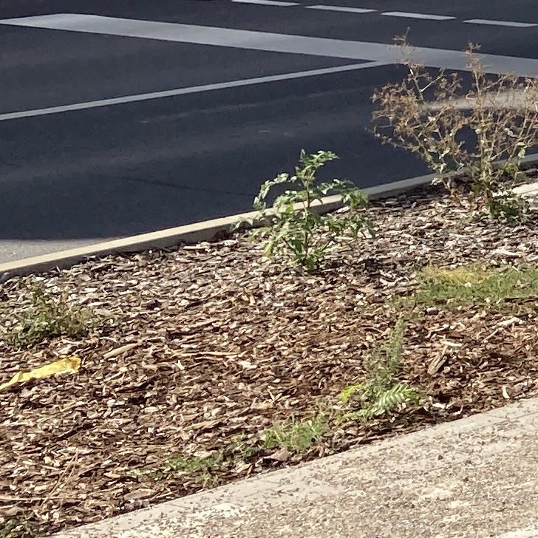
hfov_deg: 10.4
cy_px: -131
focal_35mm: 137
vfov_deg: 12.4
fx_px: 2409
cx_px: 1424
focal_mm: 3.99
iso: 20
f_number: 1.8
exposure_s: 1/1736
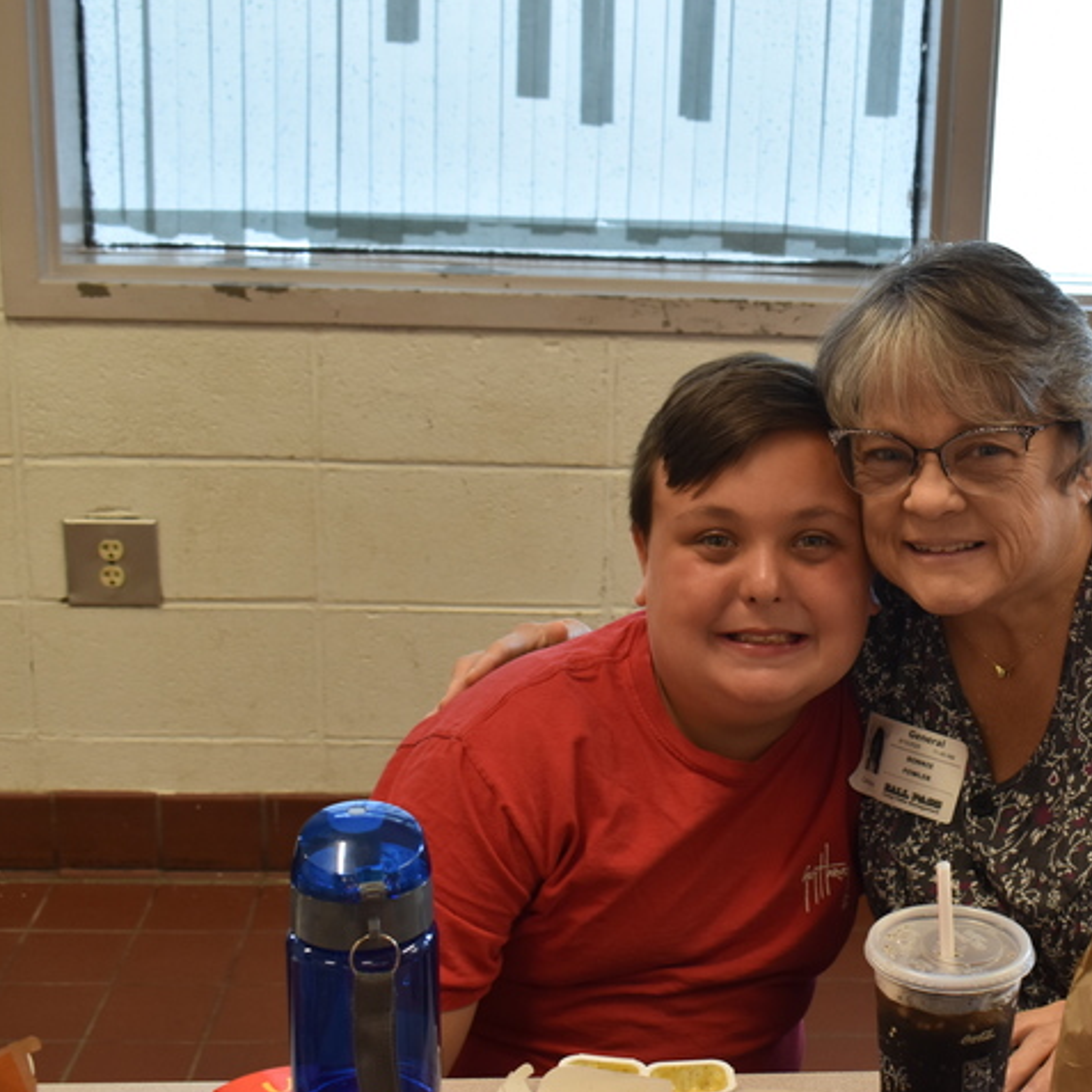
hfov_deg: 29.0
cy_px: 492
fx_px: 2060
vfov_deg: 29.7
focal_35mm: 58
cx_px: 891
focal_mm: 27
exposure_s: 1/40
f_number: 7.1
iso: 360
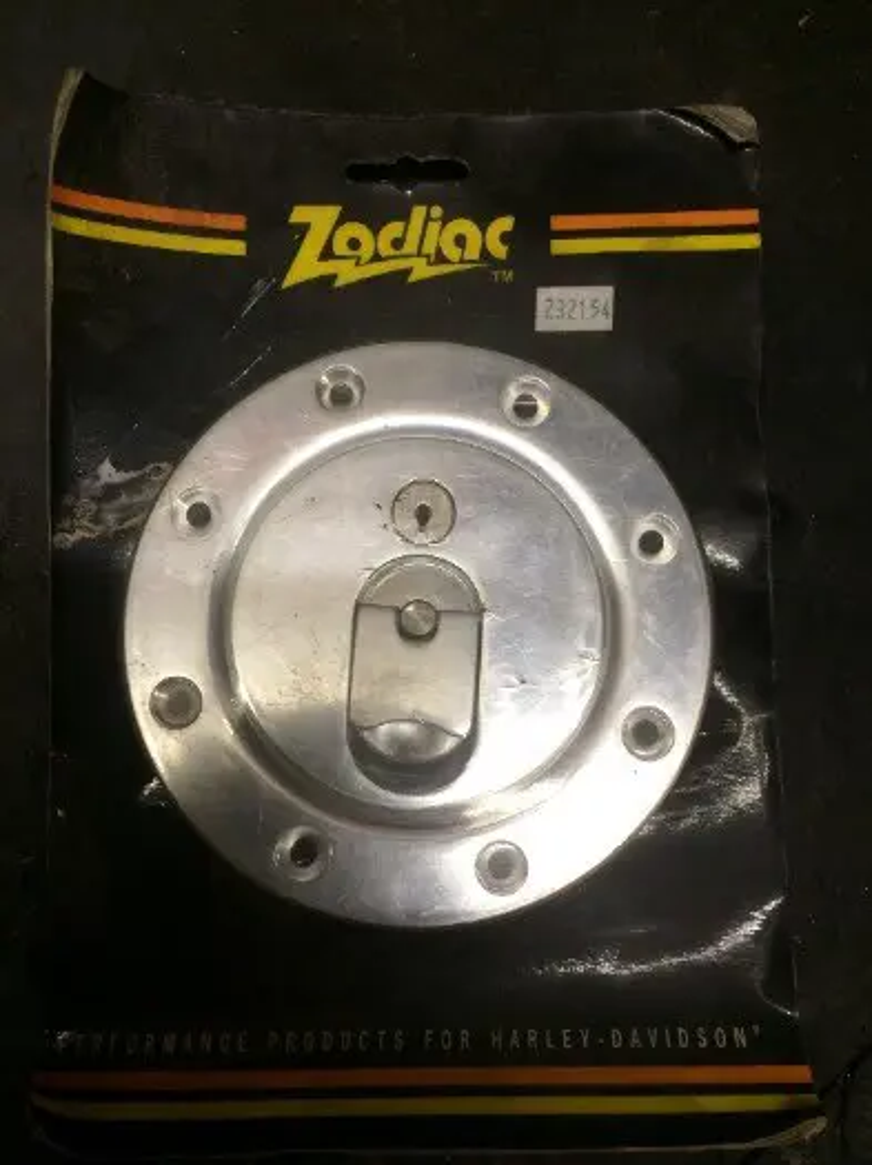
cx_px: 436
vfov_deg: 61.7
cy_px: 582
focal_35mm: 29
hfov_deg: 48.2
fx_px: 975
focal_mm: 4.15
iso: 100
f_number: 2.2
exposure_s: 1/33
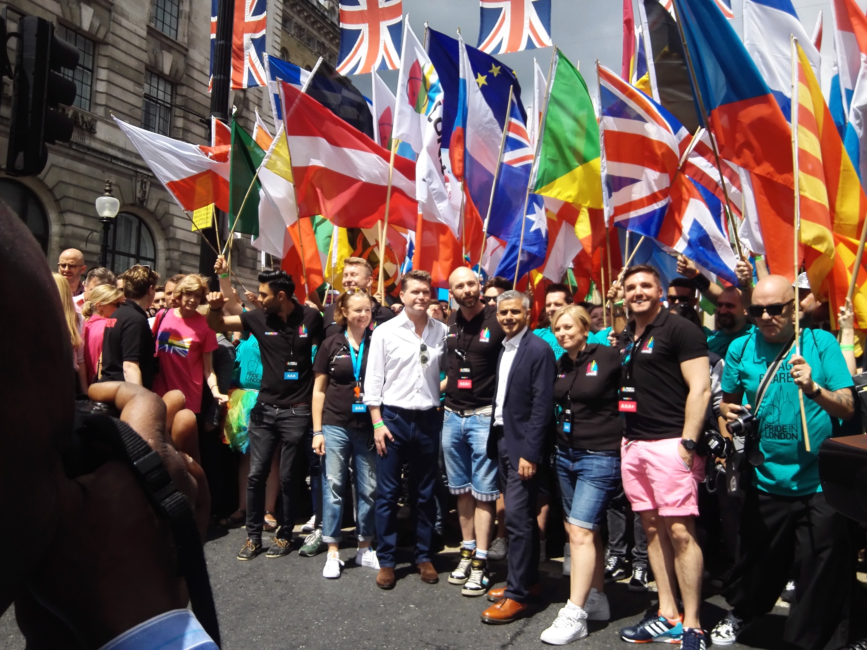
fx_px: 726
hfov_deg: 61.7
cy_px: 325
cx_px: 434
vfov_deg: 48.2
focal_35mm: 29
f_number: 2
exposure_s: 1/2732
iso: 100
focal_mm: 3.8
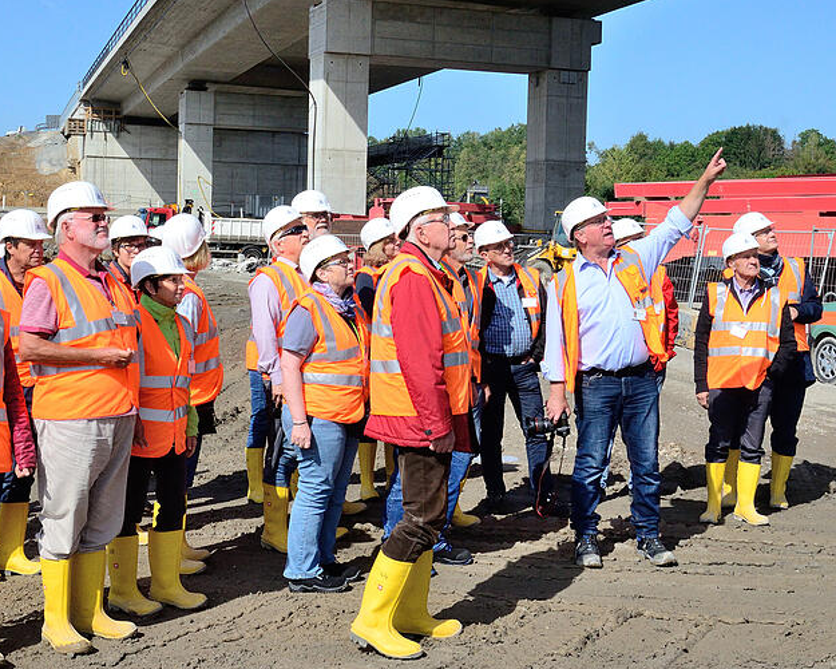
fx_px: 1304
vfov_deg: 28.7
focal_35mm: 53
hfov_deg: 35.5
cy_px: 284
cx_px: 383
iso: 1000
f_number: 16
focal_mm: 25
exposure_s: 1/1000
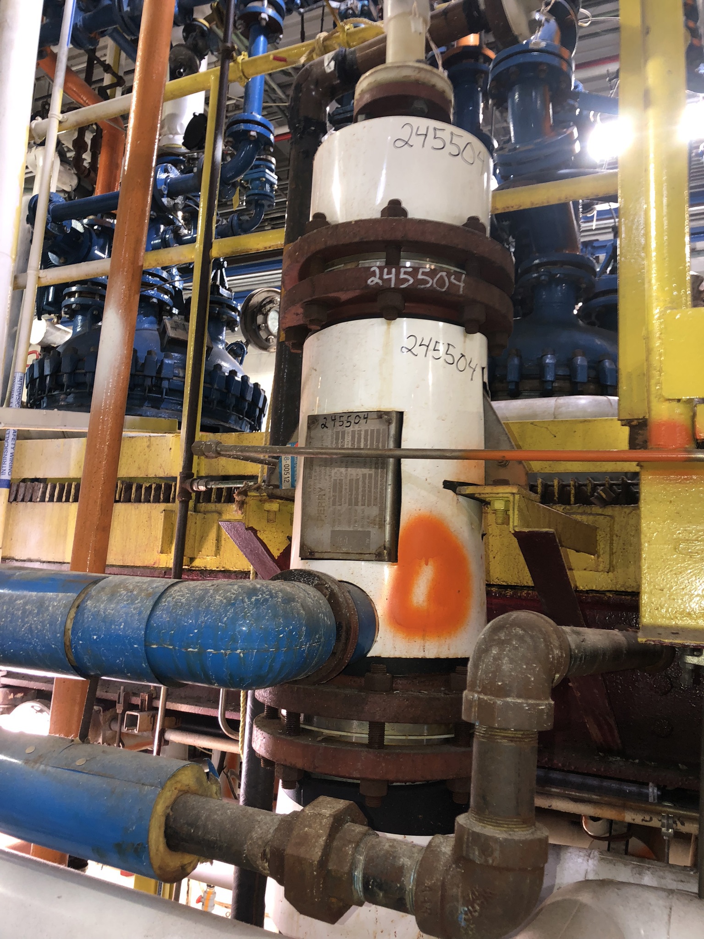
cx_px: 352
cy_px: 470
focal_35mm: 28
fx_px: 759
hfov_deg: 49.7
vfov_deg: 63.4
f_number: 1.8
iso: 64
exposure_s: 1/5
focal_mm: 3.99
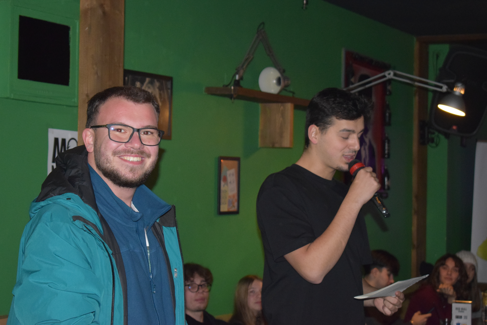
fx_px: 1055
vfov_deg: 17.5
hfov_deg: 26.0
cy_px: 162
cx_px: 244
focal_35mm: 78
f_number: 5.6
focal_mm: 52
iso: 3200
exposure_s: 1/60
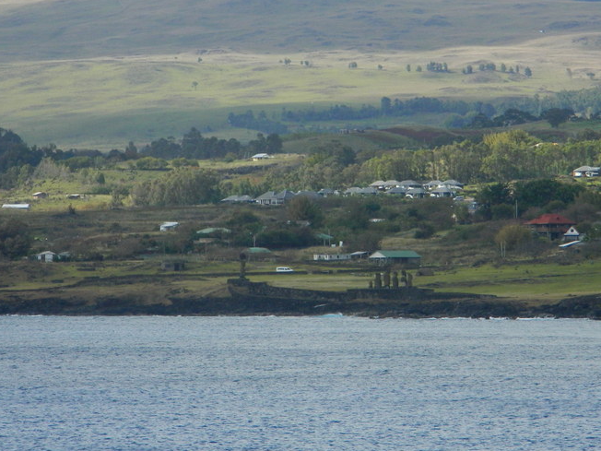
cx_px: 358
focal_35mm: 347
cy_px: 145
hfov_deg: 5.7
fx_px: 6025
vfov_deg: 4.3
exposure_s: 1/500
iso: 110
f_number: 5.4
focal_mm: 39.7
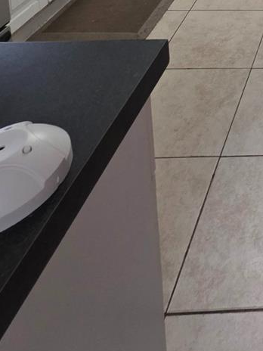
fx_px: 425
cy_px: -196
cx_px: 387
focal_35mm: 42
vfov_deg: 27.4
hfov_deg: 26.0
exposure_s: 1/60
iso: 160
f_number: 1.9
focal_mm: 2.2
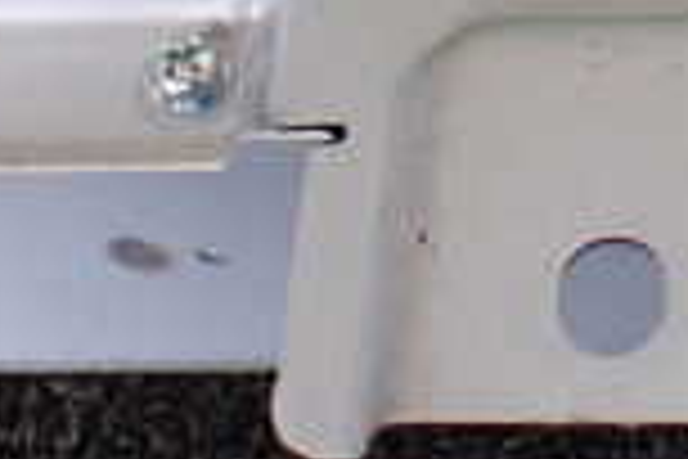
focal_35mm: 122
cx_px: 630
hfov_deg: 16.5
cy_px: -184
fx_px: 2331
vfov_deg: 10.9
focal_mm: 5.4
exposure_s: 1/125
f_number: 2.3
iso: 640
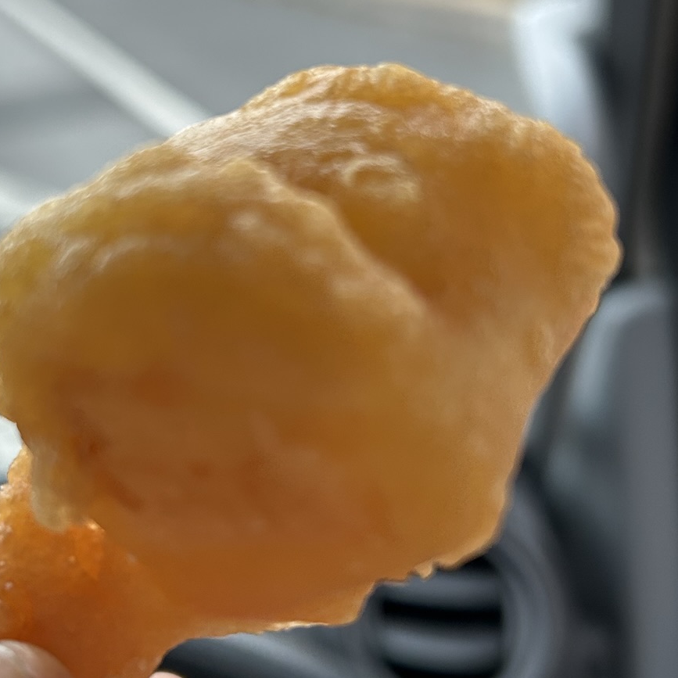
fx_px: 1174
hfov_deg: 32.1
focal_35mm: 53
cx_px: 256
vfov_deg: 32.2
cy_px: 318
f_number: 1.5
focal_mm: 5.7
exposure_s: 1/121
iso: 100
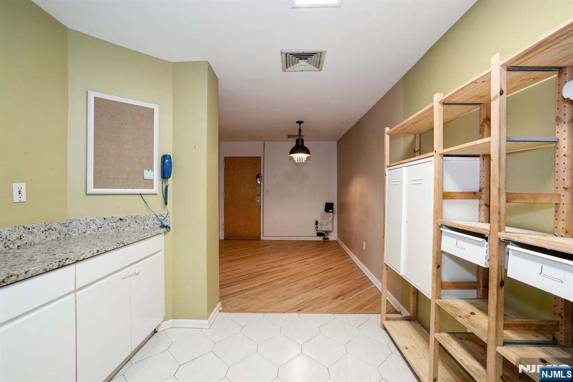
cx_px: 286
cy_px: 191
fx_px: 255
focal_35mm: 16
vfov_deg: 73.7
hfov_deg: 96.8
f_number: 11
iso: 100
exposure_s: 1
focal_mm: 16
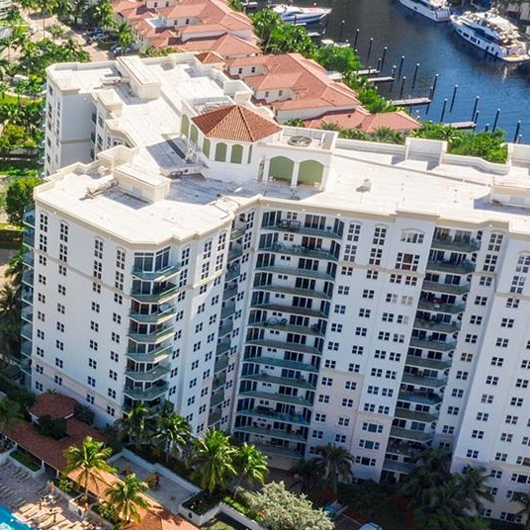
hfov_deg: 23.0
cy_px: 405
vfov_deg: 24.0
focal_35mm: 71
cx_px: -44
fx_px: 1230
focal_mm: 10.26
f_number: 11
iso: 100
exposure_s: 1/120
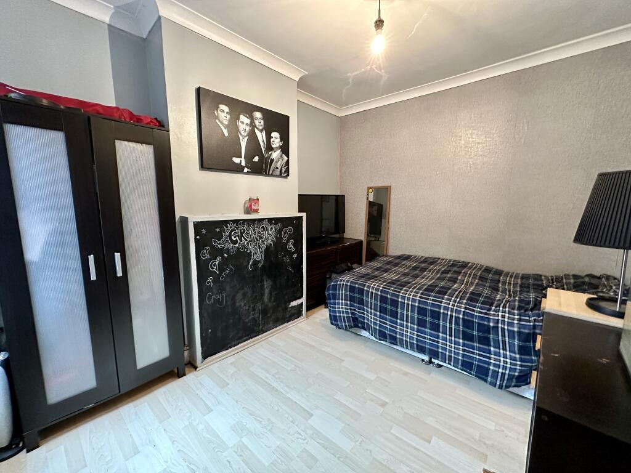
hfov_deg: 102.1
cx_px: 316
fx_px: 255
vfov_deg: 85.7
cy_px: 236
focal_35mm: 14
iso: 800
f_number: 2.2
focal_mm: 2.22
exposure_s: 1/50
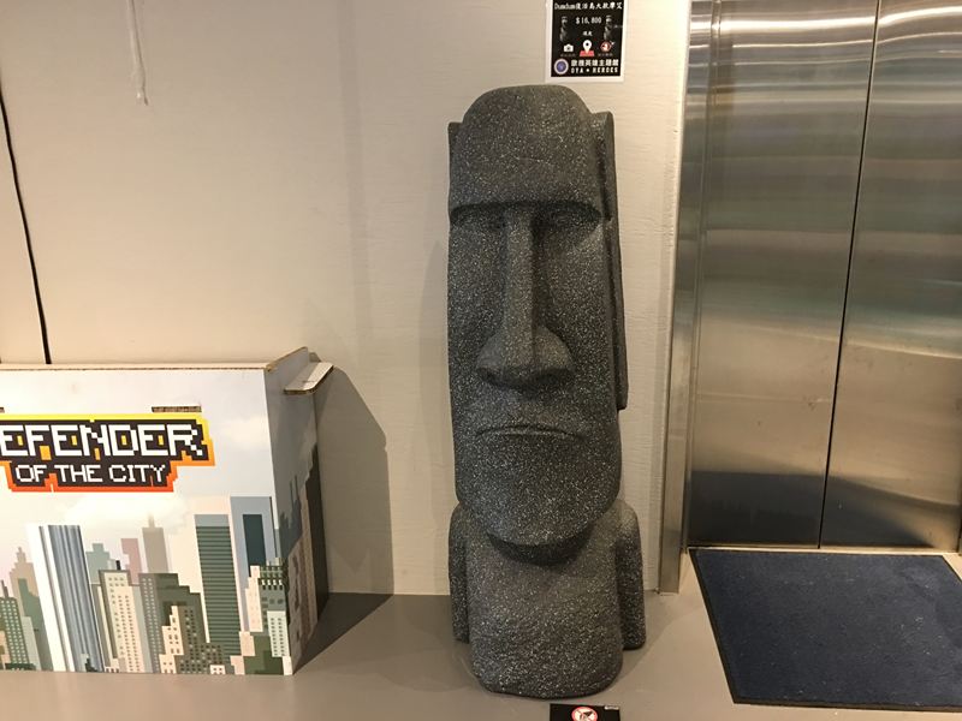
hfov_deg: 61.7
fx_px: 806
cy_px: 360
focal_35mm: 29
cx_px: 481
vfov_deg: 48.2
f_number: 2.2
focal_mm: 4.15
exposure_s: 1/10
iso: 100
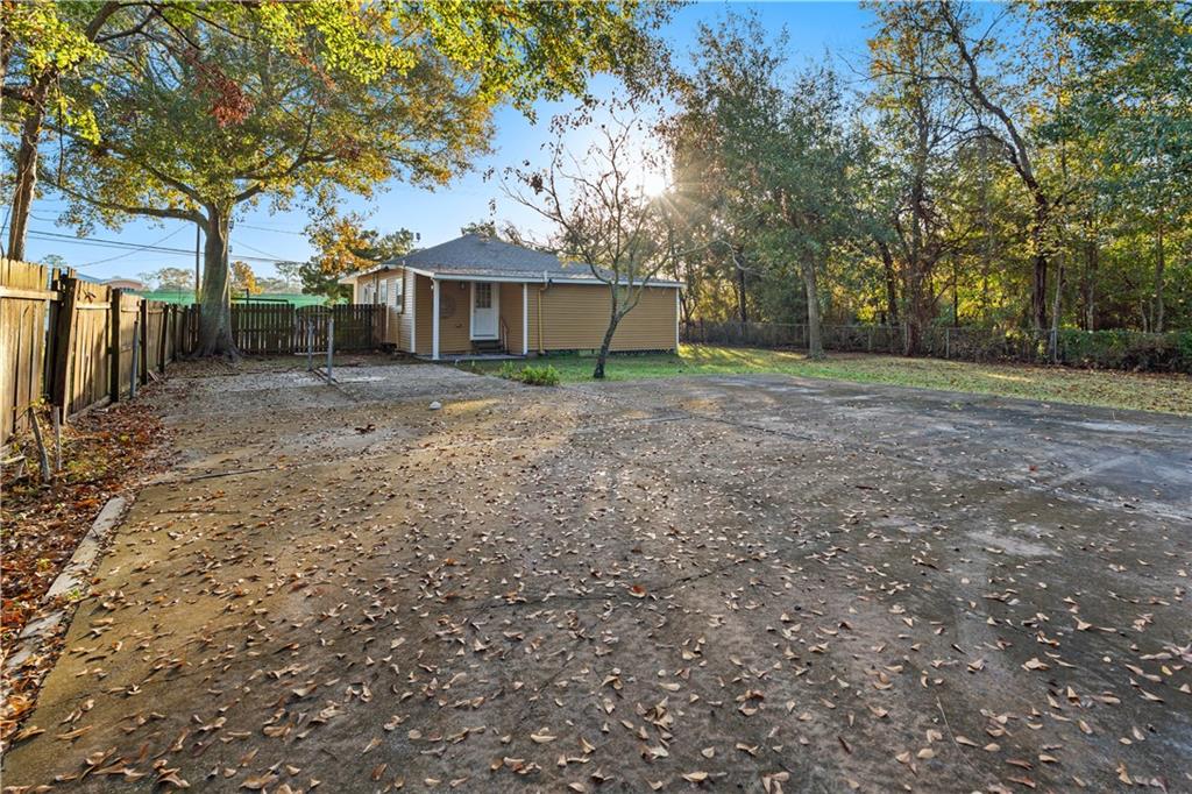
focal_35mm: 16
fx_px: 530
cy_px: 397
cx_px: 596
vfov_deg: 73.7
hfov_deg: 96.8
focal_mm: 16
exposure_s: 1/160
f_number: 4.5
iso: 100
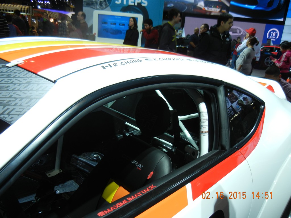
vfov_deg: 46.8
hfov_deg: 60.0
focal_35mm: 30
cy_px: 109
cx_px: 146
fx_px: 252
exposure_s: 1/71.6
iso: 160
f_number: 3.5
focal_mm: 5.4
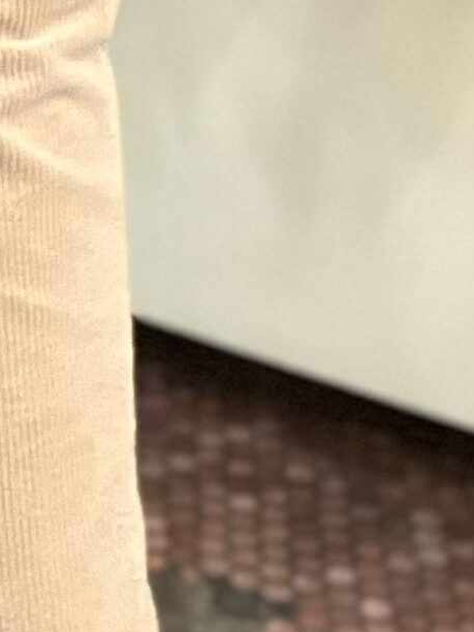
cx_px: -320
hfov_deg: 12.3
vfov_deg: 17.5
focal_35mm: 112
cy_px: 412
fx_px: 2045
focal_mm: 2.71
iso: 250
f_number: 2.2
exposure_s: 1/50
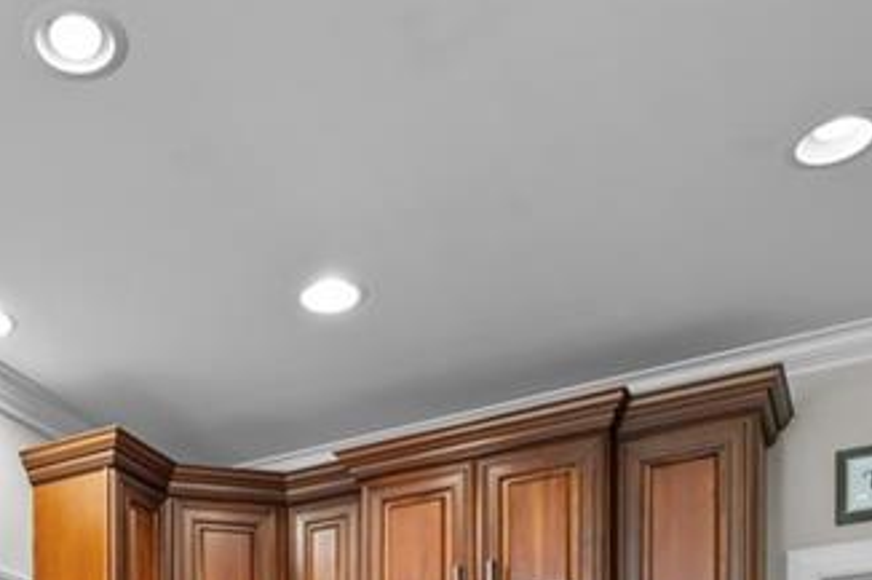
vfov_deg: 23.8
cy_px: 883
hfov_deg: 43.0
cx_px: 211
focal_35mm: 44
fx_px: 1065
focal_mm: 14
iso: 400
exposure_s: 1
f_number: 7.1
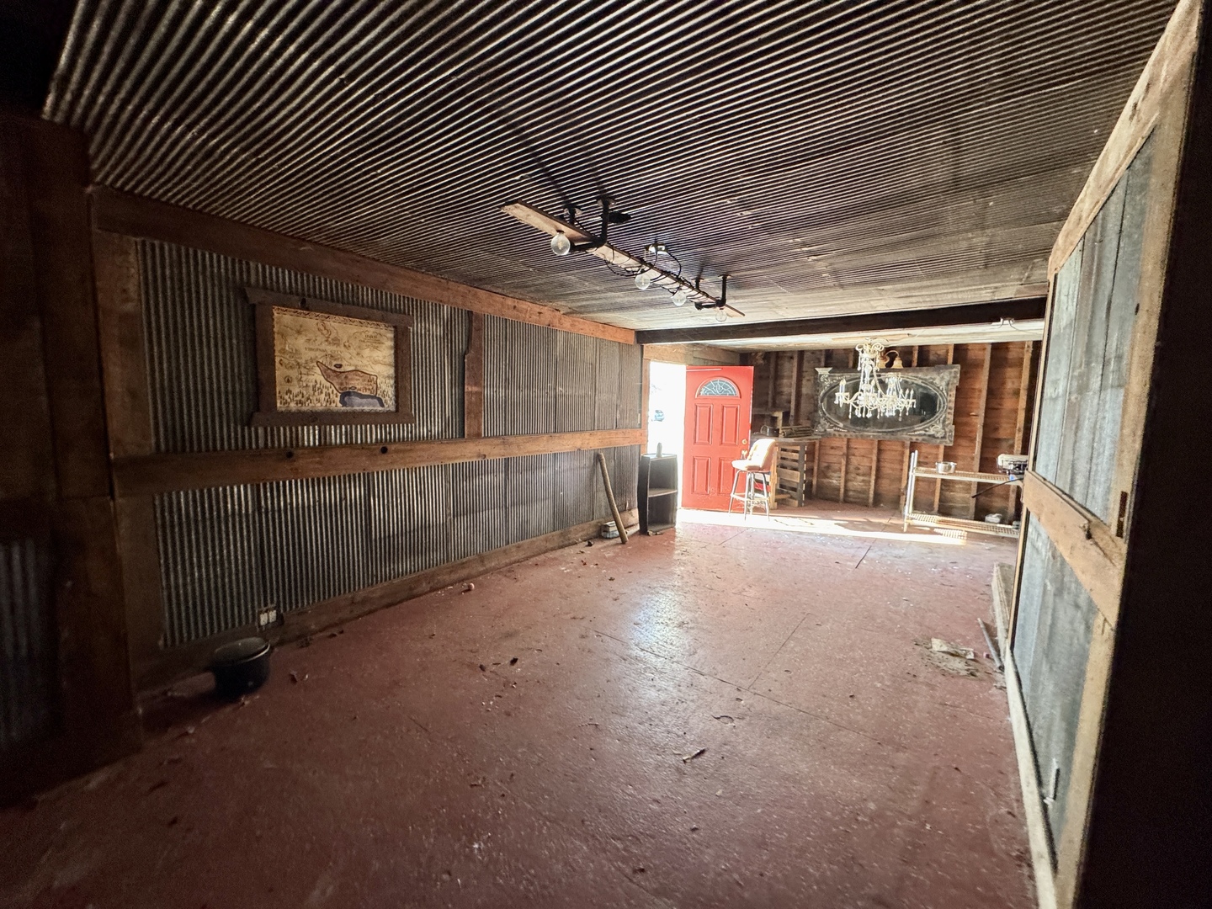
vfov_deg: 85.7
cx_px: 606
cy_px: 454
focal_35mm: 14
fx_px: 490
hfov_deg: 102.1
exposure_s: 1/99
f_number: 2.2
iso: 320
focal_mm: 2.22
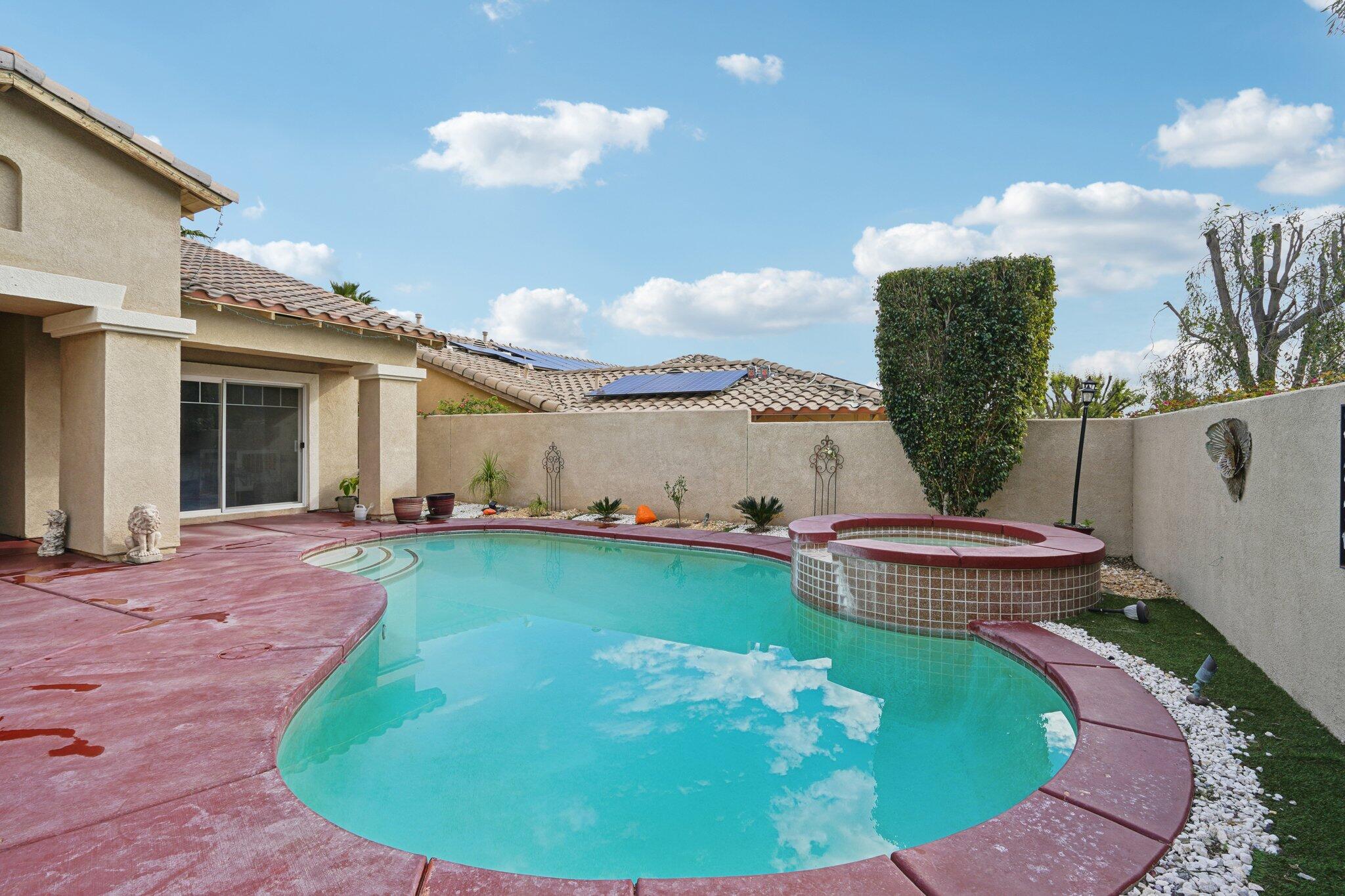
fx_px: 598
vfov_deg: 73.7
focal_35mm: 16
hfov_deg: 96.7
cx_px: 672
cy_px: 448
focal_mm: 16
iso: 100
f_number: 8
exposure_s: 1/250
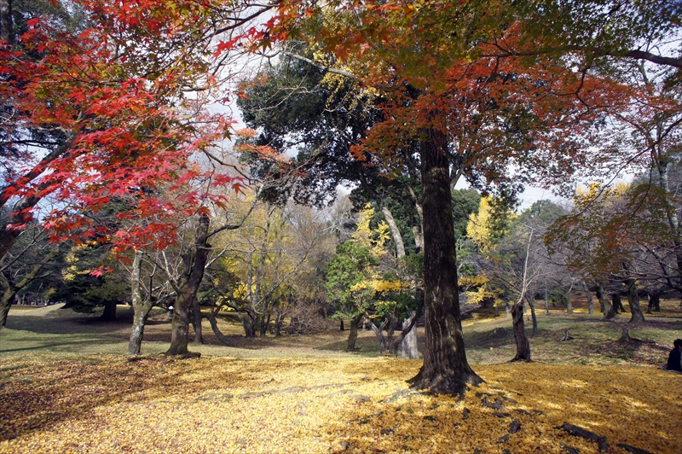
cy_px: 227
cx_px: 341
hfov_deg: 73.8
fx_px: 454
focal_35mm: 24
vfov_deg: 53.1
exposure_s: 1/1000
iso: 800
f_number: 7.1
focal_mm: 16
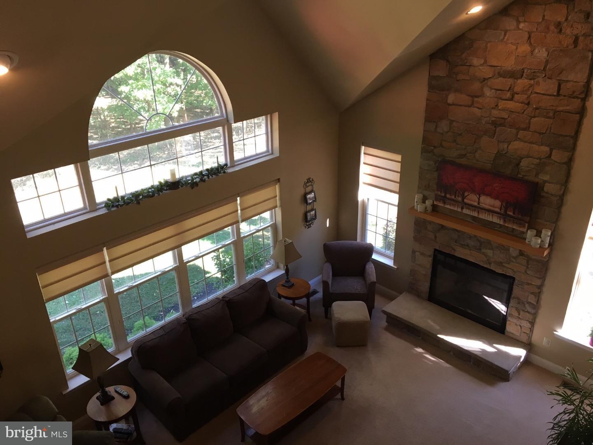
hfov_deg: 61.7
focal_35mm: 29
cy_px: 222
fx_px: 497
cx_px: 296
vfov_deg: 48.2
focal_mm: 4.15
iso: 32
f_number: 2.2
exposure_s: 1/30
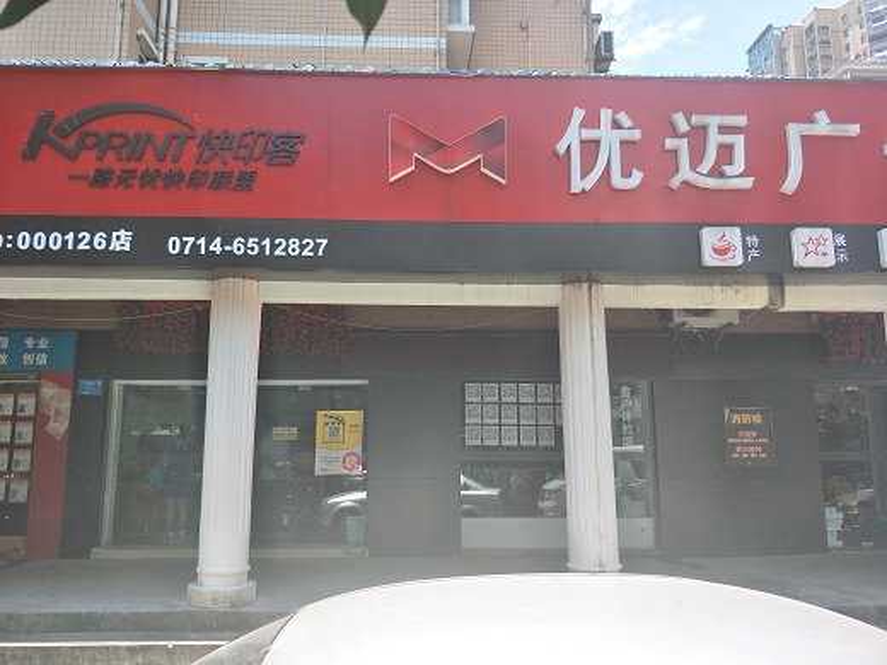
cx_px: 444
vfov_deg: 56.8
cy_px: 332
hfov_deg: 71.6
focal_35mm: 24
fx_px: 615
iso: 100
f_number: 1.7
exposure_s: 1/599
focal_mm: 4.1
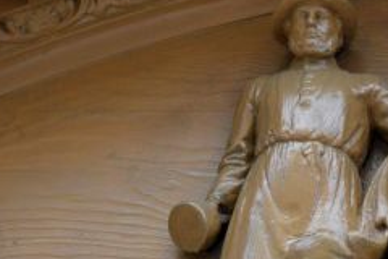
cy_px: 189
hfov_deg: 5.8
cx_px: 647
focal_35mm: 352
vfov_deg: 3.9
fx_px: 3795
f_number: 6.3
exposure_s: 1/160
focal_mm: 55
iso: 400
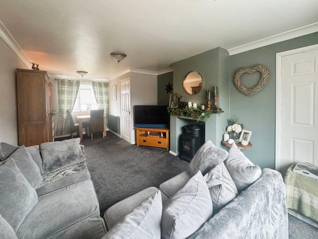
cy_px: 120
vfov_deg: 85.7
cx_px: 159
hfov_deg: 102.0
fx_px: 129
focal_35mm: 14
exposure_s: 1/50
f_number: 2.2
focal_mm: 2.22
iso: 400
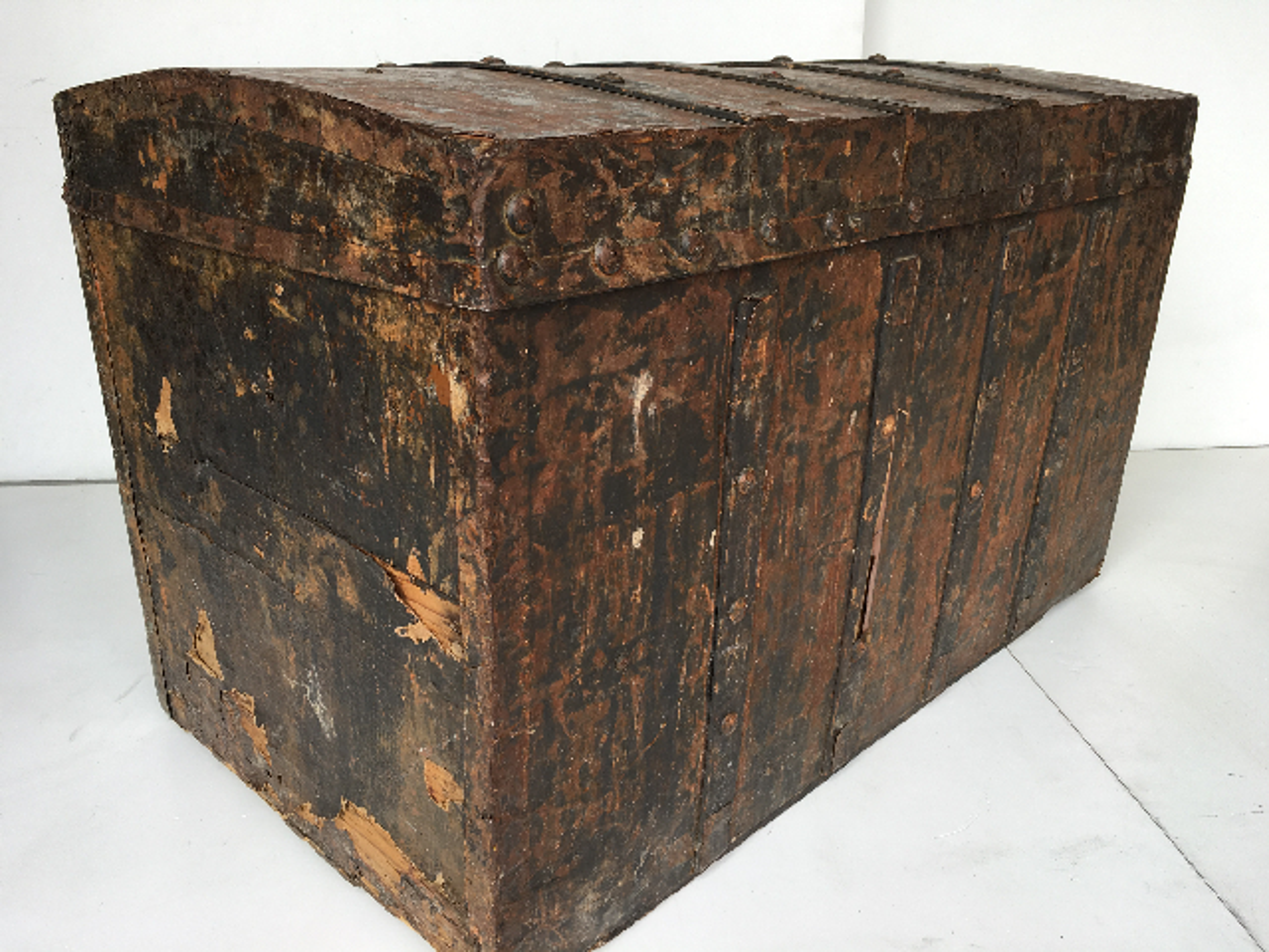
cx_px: 634
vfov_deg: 48.2
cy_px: 476
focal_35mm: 29
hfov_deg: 61.7
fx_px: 1063
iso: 25
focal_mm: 4.15
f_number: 2.2
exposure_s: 1/119
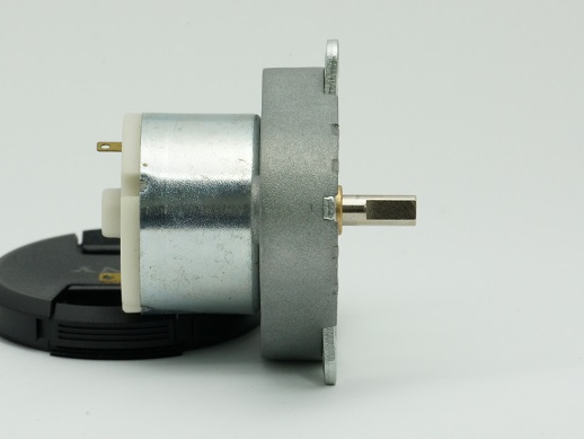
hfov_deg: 5.8
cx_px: 266
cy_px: 219
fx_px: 5756
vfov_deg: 4.4
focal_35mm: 341
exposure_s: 1/50
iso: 1600
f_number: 22
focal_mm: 208
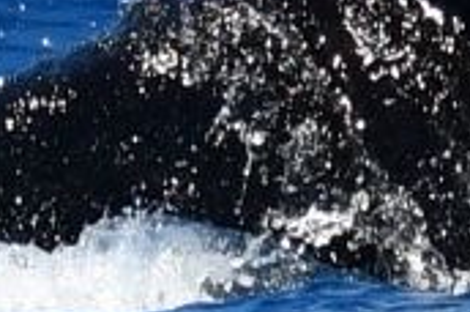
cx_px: 970
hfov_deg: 1.3
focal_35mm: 1537
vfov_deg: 0.9
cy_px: -1
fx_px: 20029
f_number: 7.1
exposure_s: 1/1600
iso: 400
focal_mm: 220
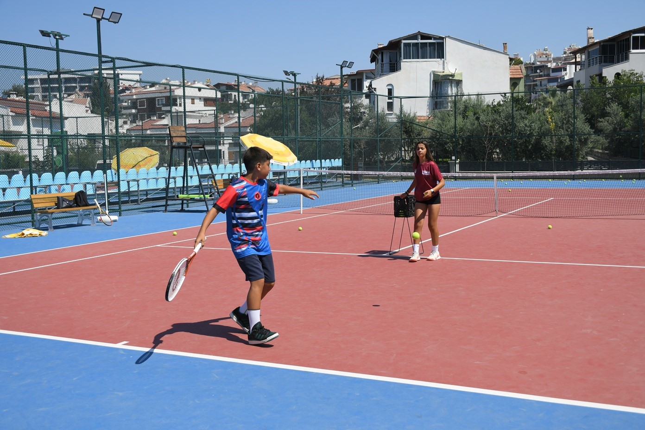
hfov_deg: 48.5
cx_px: 322
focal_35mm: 40
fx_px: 717
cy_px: 215
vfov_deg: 33.4
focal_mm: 27
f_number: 5.6
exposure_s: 1/1000
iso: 125
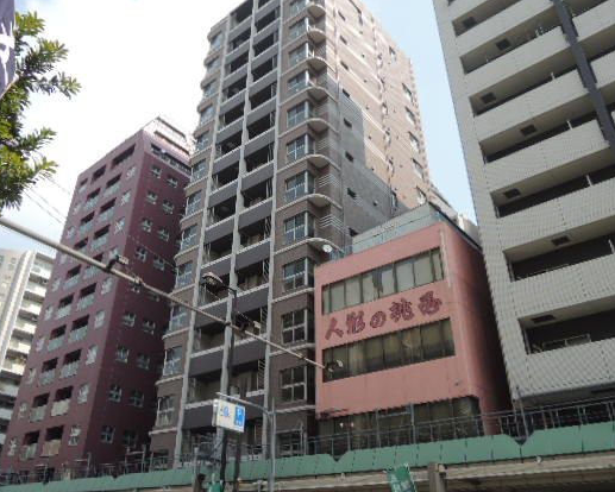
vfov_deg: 49.9
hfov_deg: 60.1
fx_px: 528
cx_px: 258
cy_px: 226
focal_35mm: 29
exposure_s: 1/1000
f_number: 2.8
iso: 100
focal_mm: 4.3
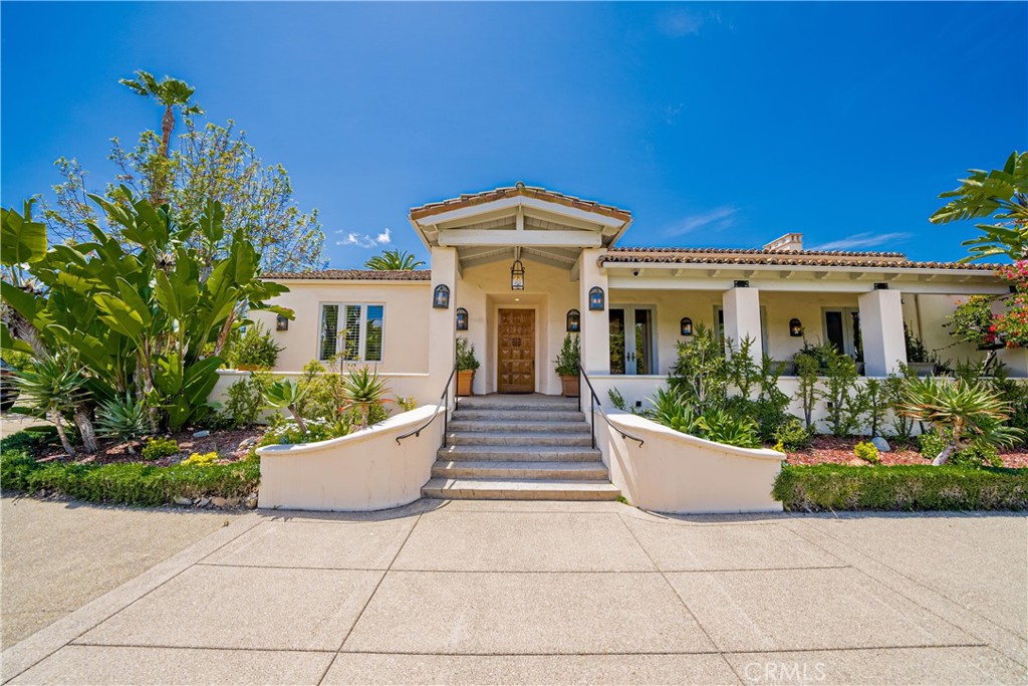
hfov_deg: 112.6
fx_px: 343
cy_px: 343
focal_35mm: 12
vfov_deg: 90.0
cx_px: 514
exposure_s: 1/400
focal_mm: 12
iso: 100
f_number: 6.3
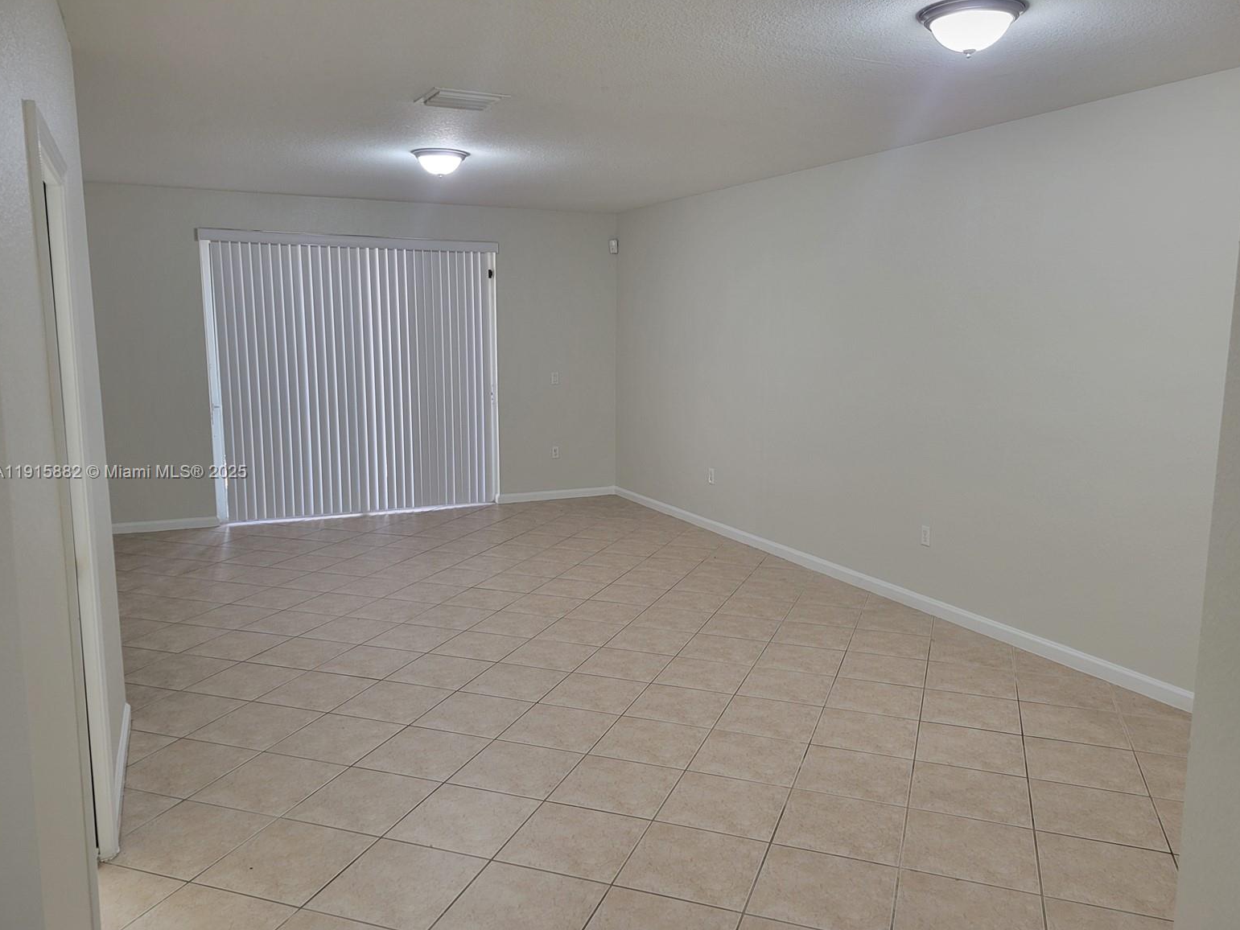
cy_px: 473
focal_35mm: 27
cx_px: 633
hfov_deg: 65.3
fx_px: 967
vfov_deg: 51.4
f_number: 1.8
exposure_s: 1/40
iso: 200
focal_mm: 5.4
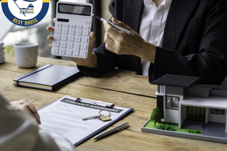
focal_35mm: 83
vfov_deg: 16.5
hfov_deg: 24.4
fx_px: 523
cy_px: 63
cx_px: 130
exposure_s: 1/160
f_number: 3.5
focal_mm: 70
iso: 160
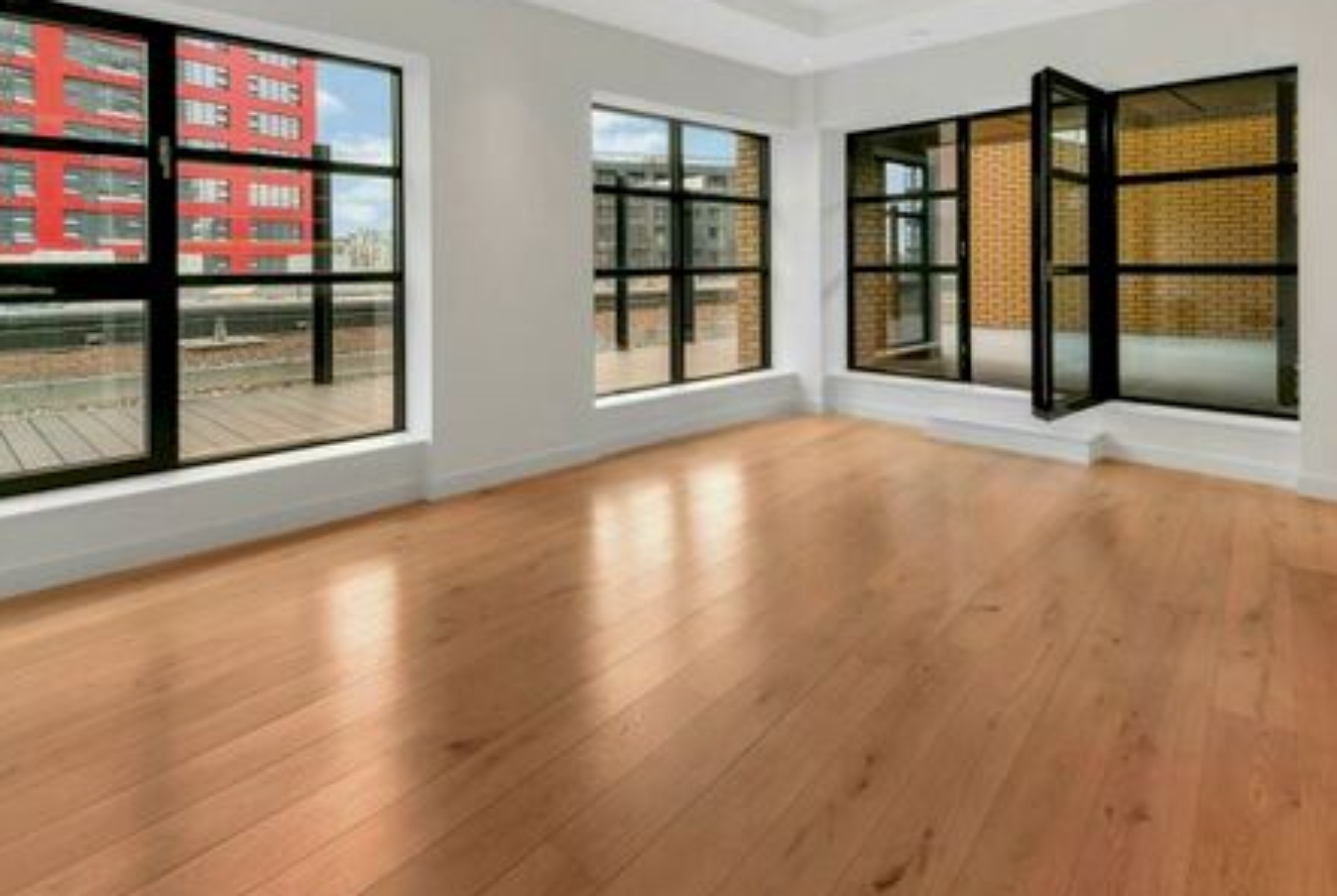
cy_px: 282
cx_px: 711
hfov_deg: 86.7
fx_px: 707
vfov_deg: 62.7
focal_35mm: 19
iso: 200
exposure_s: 1/2
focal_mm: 12
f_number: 16
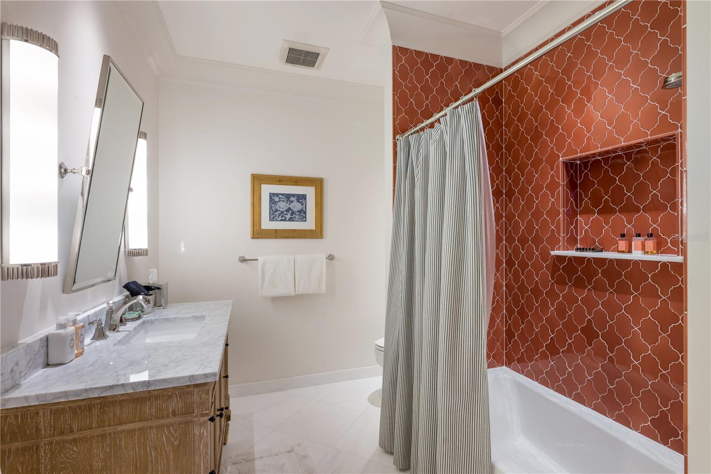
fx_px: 326
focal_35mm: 16
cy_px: 237
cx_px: 356
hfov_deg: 95.0
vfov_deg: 72.0
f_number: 8
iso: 100
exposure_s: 1/8
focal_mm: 16.5
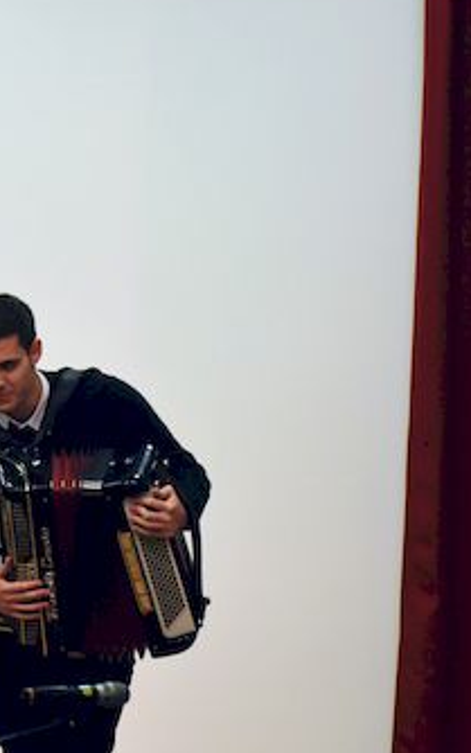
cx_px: -167
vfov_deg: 7.0
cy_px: 448
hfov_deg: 4.4
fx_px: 6136
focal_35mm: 299
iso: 560
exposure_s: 1/250
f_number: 4.8
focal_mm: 102
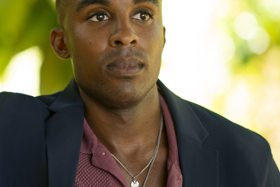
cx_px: 31
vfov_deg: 8.1
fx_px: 1314
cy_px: 44
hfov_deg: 12.1
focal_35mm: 169
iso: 200
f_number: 1.4
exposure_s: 1/160
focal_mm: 85
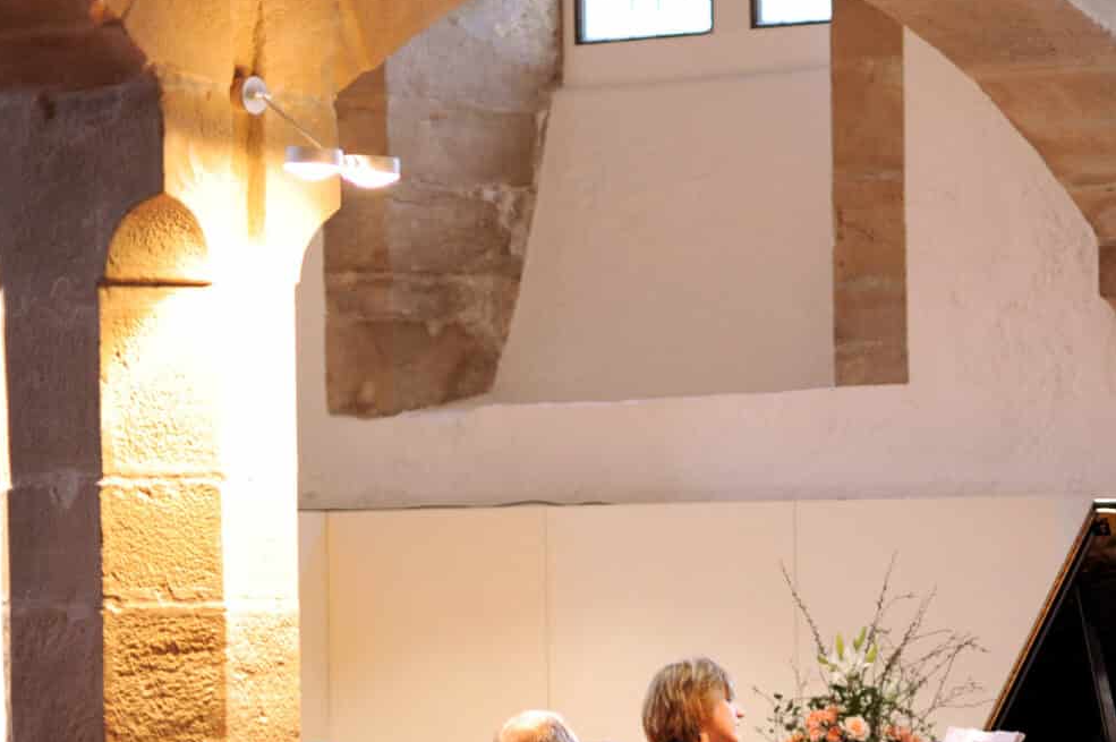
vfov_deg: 10.5
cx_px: 1336
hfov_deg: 15.2
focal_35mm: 130
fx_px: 4027
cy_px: 685
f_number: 2.8
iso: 1000
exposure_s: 1/30
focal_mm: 50
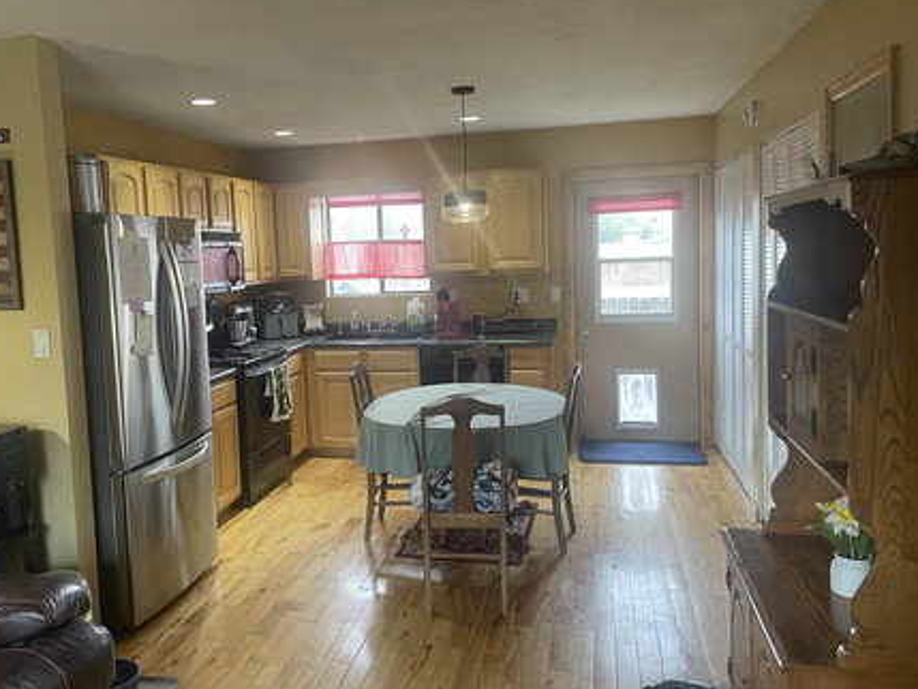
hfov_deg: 58.0
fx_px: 822
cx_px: 383
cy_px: 332
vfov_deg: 45.5
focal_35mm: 31
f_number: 1.6
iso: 100
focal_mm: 4.2
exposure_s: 1/60
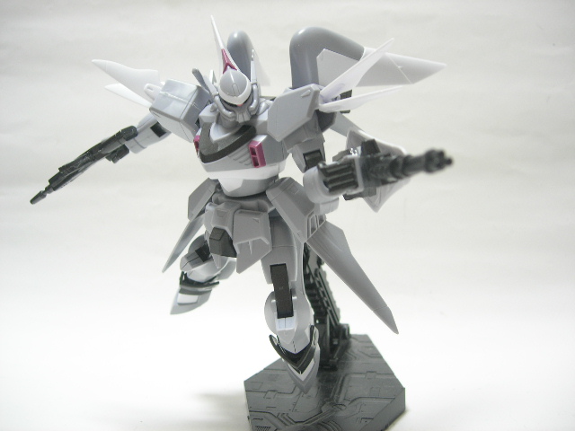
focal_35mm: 38
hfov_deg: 49.0
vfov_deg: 37.7
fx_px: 631
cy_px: 216
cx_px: 288
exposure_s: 1/3.8
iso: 70
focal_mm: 7.8
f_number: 2.8
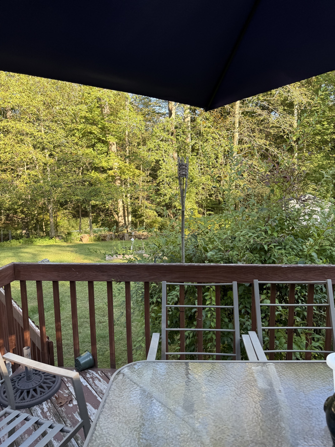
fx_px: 310
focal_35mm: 24
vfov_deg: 71.6
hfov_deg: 56.8
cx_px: 168
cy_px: 224
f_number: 1.78
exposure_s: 1/363
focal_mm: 6.76
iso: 80
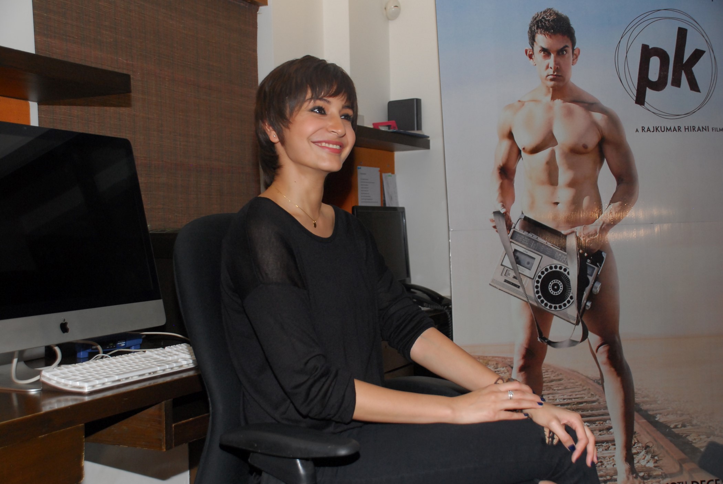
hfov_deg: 46.3
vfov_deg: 32.0
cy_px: 242
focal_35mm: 42
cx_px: 362
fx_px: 845
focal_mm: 28
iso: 500
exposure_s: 1/125
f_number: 4
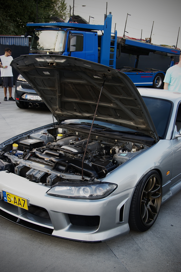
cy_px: 136
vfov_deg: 43.6
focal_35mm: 45
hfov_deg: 29.9
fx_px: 339
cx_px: 90
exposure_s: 1/50
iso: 400
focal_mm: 30
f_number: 5.6
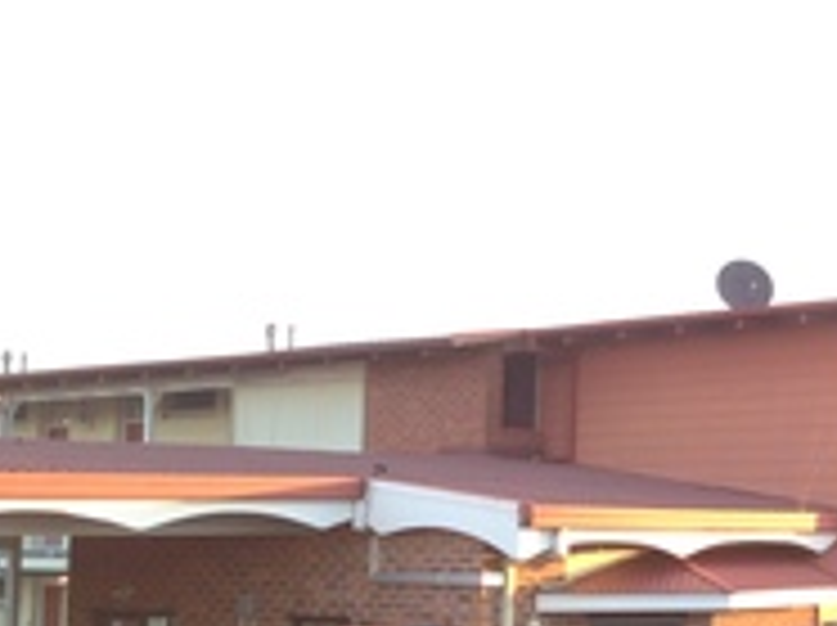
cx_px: 846
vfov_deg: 20.6
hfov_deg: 26.0
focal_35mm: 71
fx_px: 1715
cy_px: 392
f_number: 2.4
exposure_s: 1/120
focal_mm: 4.12
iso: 64
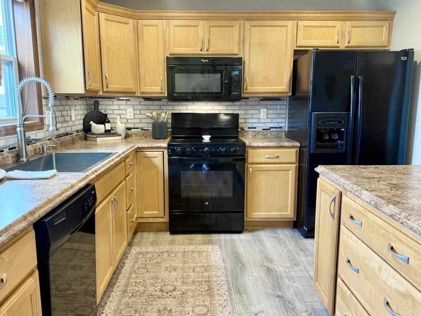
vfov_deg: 49.8
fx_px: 341
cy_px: 161
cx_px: 207
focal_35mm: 28
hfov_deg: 63.4
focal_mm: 6.76
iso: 250
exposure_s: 1/60
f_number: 1.78
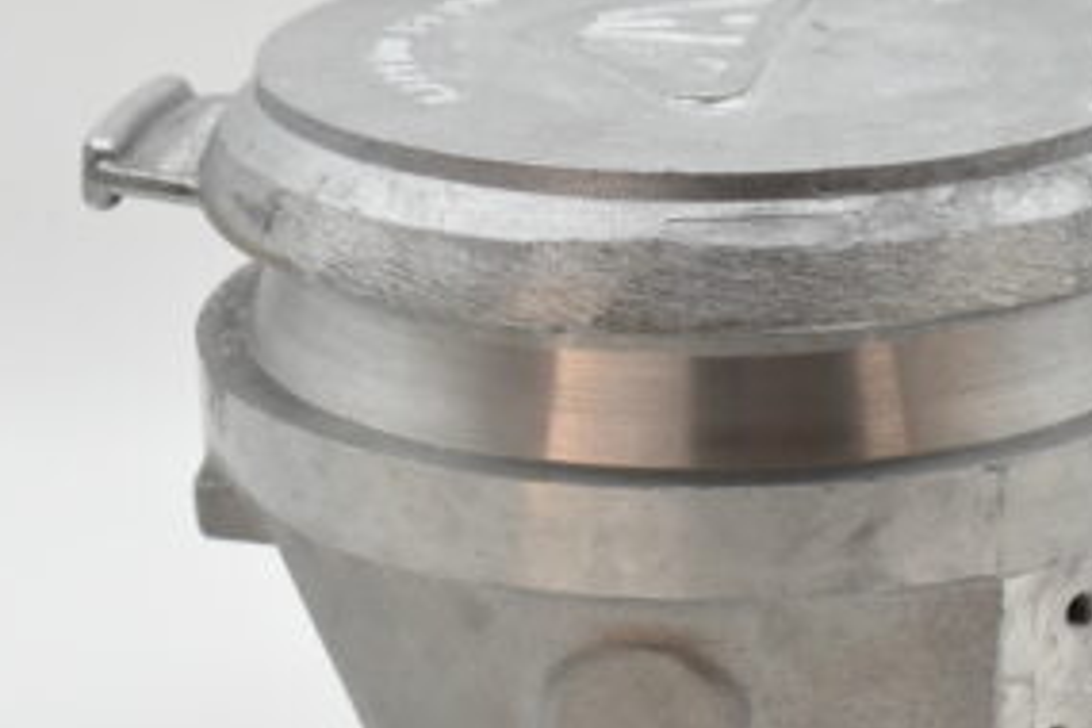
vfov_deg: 11.4
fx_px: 3640
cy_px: 548
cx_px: 736
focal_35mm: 120
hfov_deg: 17.0
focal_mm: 38
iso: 1600
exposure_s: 1/1250
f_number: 8
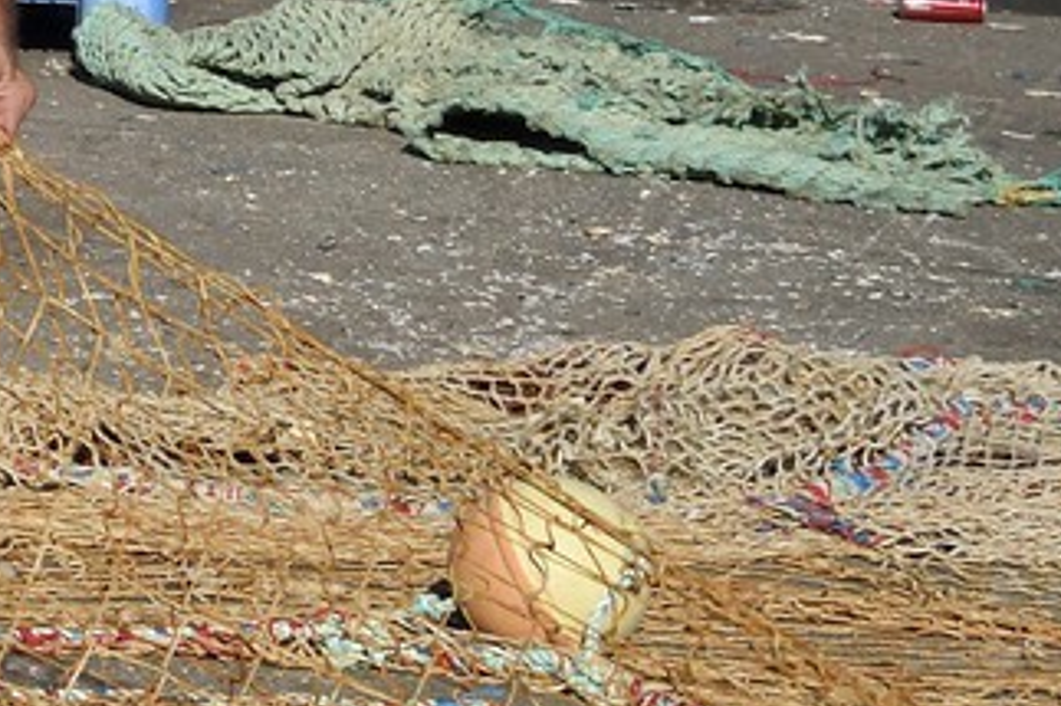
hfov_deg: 9.6
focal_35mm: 188
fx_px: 5538
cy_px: -391
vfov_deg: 7.2
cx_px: -1557
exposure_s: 1/320
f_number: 14
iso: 200
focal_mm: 38
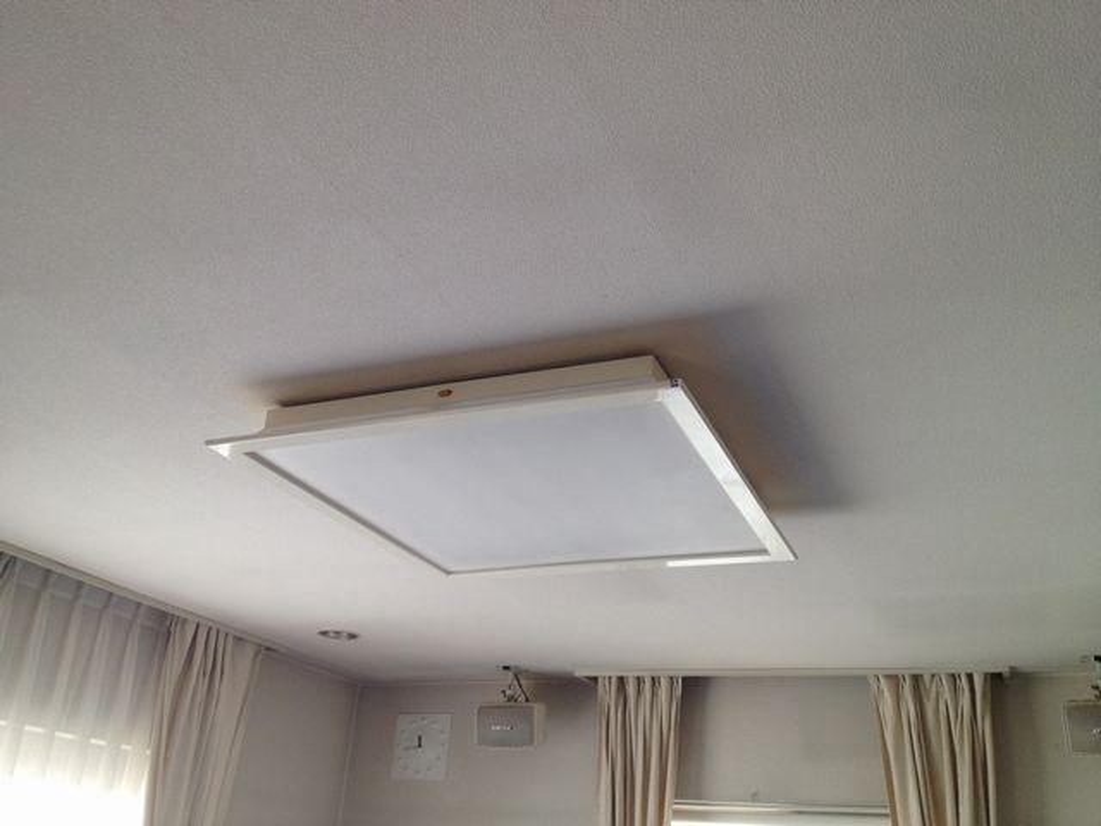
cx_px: 550
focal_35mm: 35
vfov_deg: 40.7
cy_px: 413
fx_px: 1113
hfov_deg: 52.6
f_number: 2.4
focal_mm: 4.28
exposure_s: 1/60
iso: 64
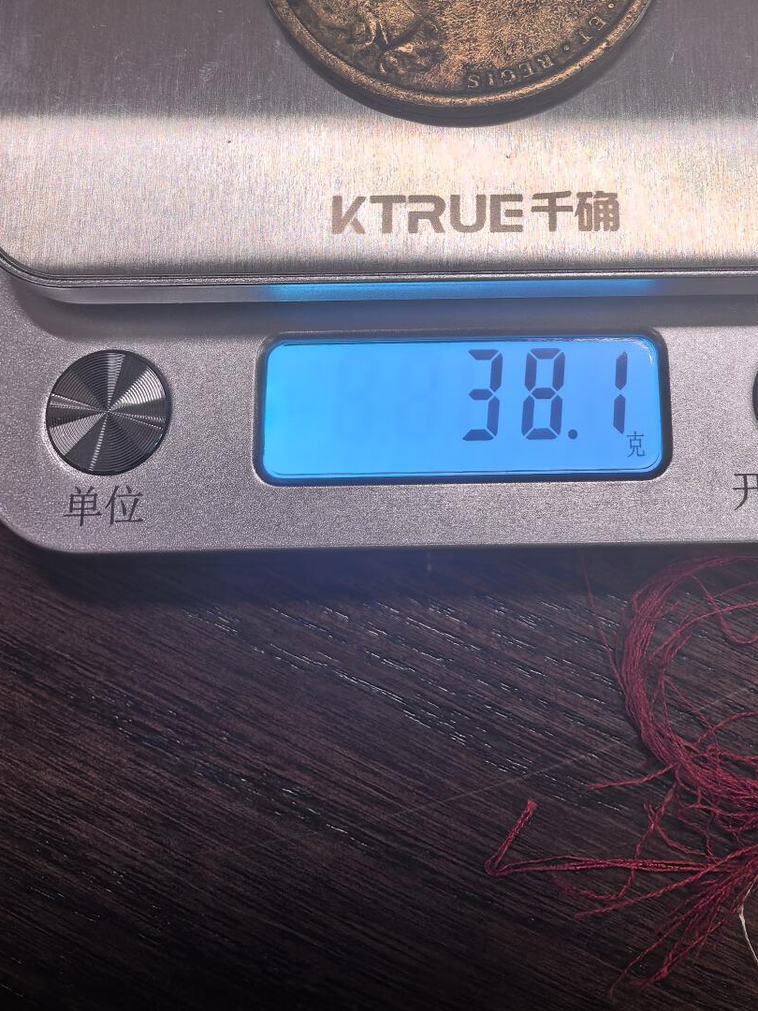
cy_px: 198
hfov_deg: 31.9
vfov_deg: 40.3
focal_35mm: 45
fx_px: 1314
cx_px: 501
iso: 125
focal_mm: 5.75
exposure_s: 1/100
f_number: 2
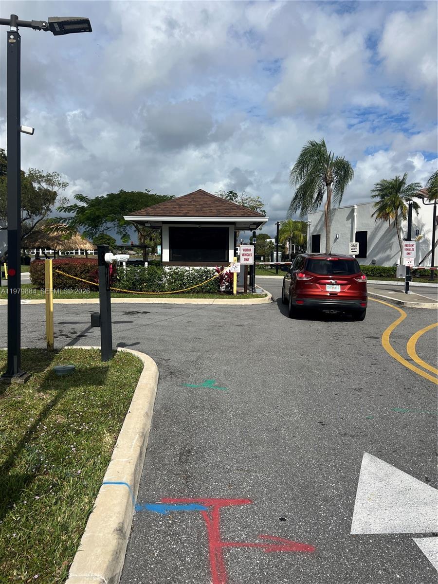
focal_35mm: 26
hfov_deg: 53.1
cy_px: 292
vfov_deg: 67.3
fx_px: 439
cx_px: 219
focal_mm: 5.7
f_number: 1.5
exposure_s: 1/8696
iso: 50
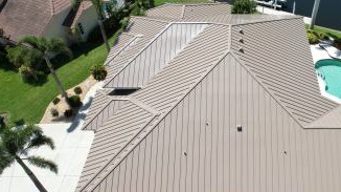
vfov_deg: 32.7
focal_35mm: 36
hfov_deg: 53.8
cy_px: 110
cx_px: 236
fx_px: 325
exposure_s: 1/2000
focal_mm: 8.38
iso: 100
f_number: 2.8
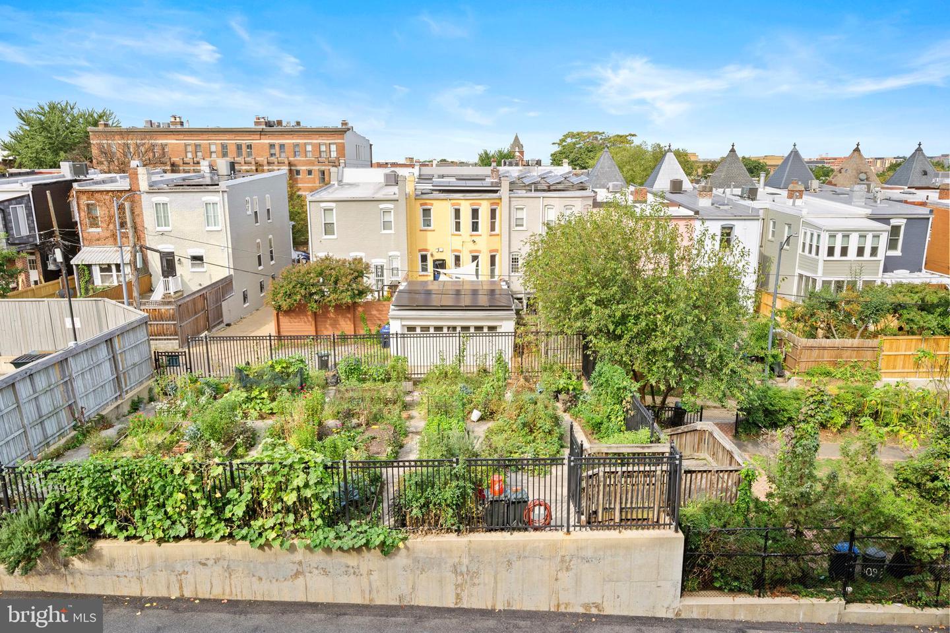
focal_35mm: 24
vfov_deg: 53.1
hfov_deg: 73.7
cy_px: 316
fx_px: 633
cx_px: 475
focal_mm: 24
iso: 200
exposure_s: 1/40
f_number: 9
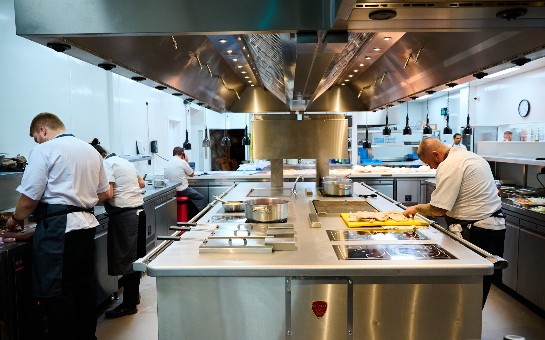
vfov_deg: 46.7
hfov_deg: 69.4
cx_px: 274
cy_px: 170
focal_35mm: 27
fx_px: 394
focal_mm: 25.5
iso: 2000
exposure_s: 1/400
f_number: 4
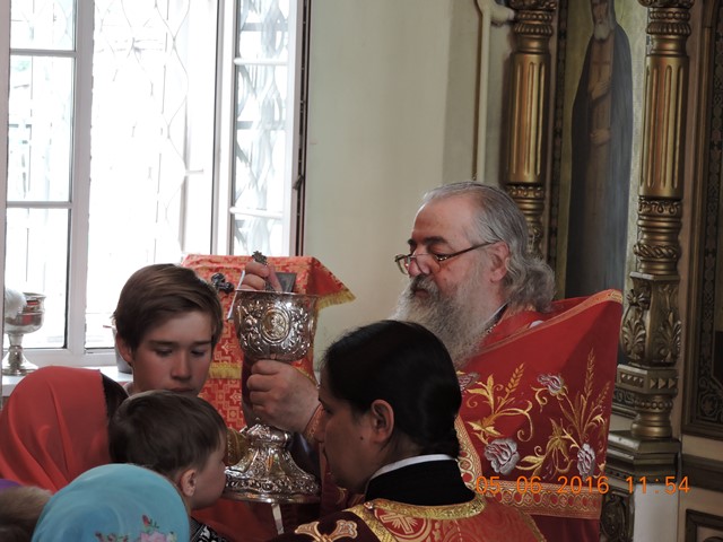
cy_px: 271
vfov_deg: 12.3
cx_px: 362
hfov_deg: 16.4
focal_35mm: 120
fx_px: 2506
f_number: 4.2
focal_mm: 21.4
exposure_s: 1/80
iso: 400
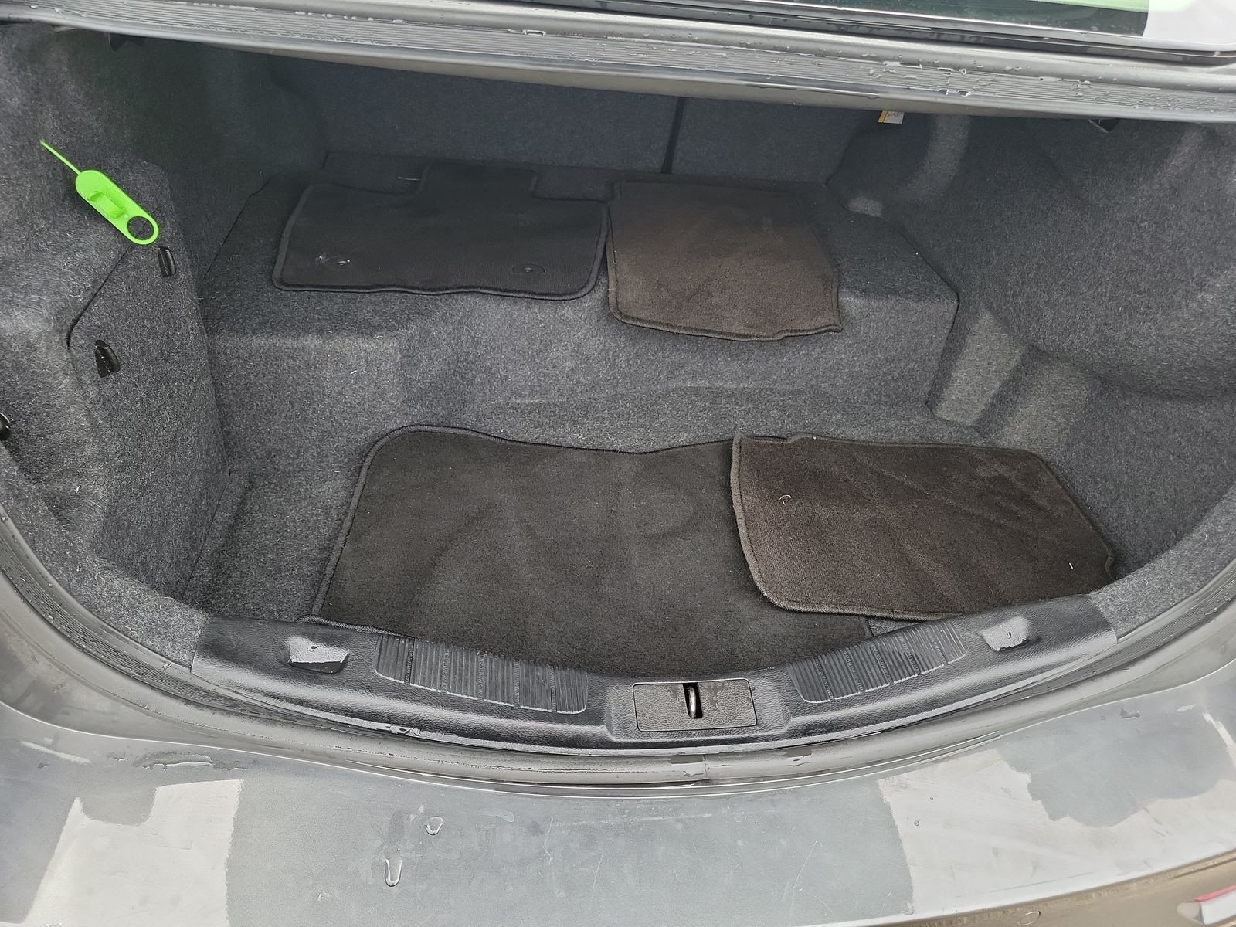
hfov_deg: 71.6
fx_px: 857
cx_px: 618
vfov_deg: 56.8
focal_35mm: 24
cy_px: 464
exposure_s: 1/119
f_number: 1.8
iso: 99
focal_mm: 6.7
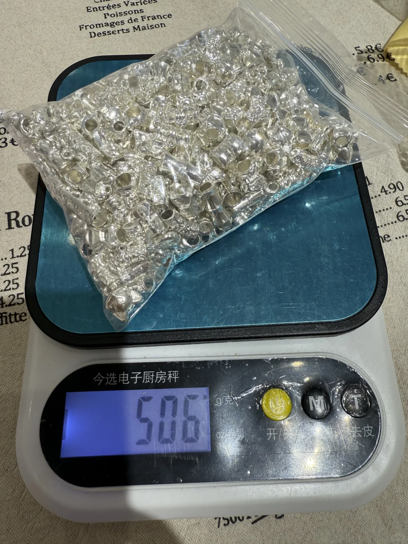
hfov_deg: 56.8
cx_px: 204
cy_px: 272
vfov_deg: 71.6
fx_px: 377
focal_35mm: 24
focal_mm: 2.22
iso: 40
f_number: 2.2
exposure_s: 1/143
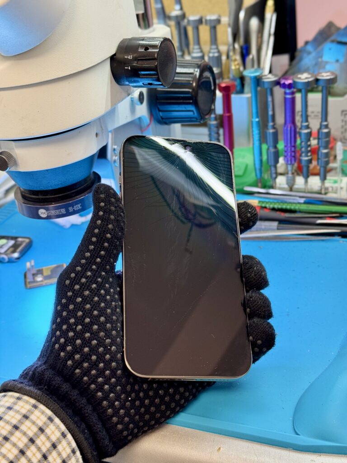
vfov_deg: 39.7
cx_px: 174
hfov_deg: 30.3
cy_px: 232
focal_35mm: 48
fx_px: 642
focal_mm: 6.76
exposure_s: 1/50
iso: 80
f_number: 1.78
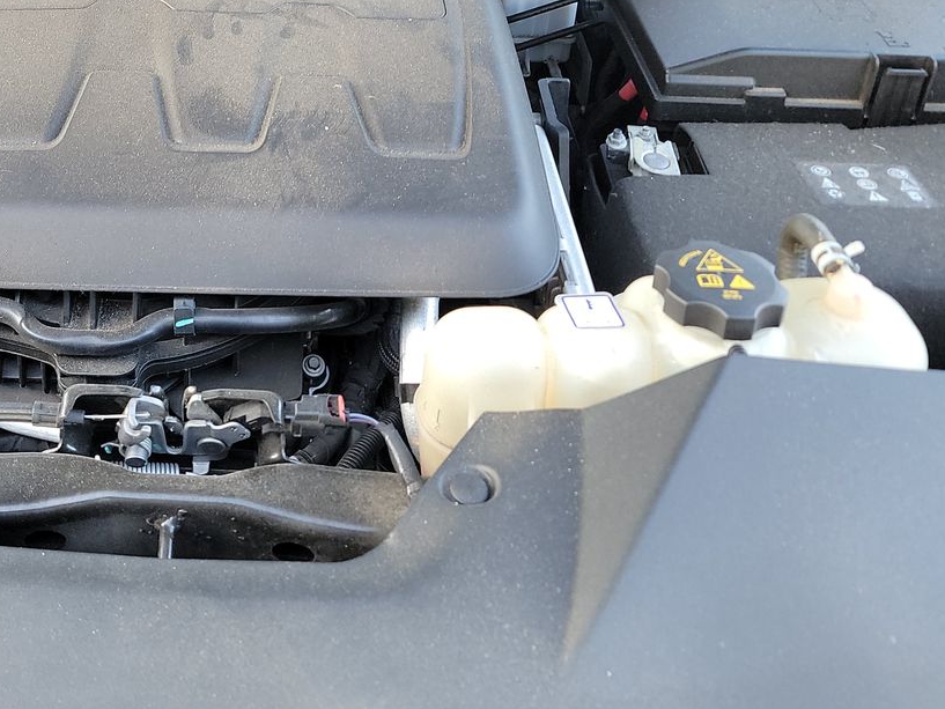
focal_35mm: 47
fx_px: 1283
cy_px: 36
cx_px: 170
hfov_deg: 38.7
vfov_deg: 29.3
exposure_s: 1/59
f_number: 1.8
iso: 262
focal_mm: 6.7
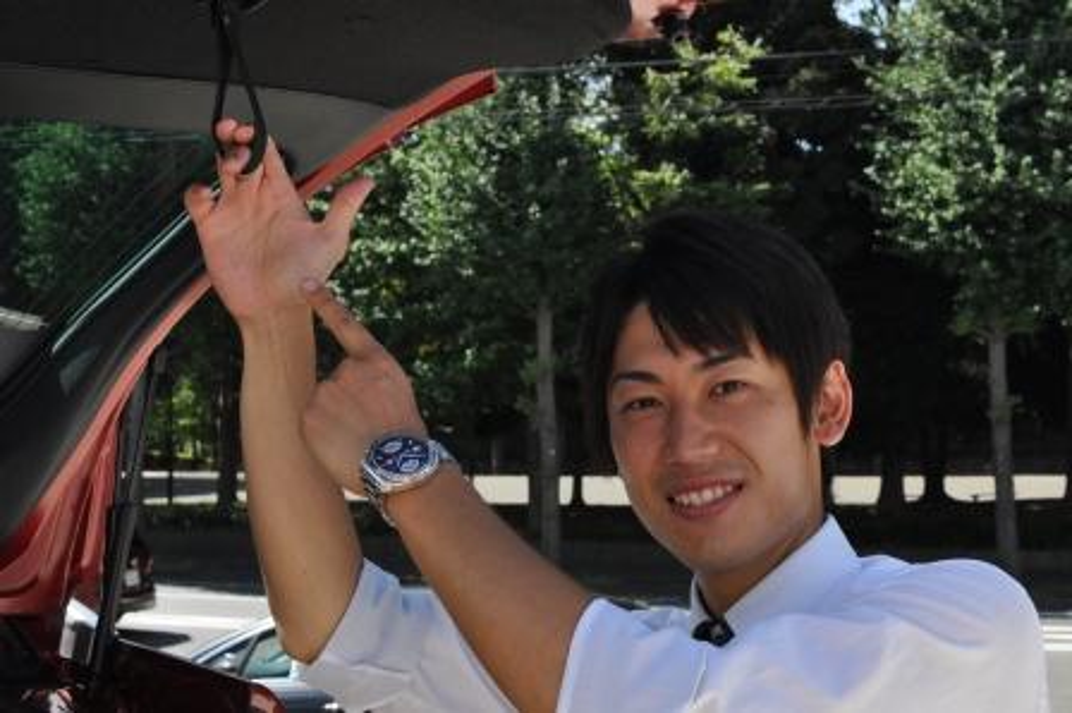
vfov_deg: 25.7
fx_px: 1562
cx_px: 536
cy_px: 356
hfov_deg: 37.9
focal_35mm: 52
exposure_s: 1/320
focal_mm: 35
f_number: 9
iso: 400
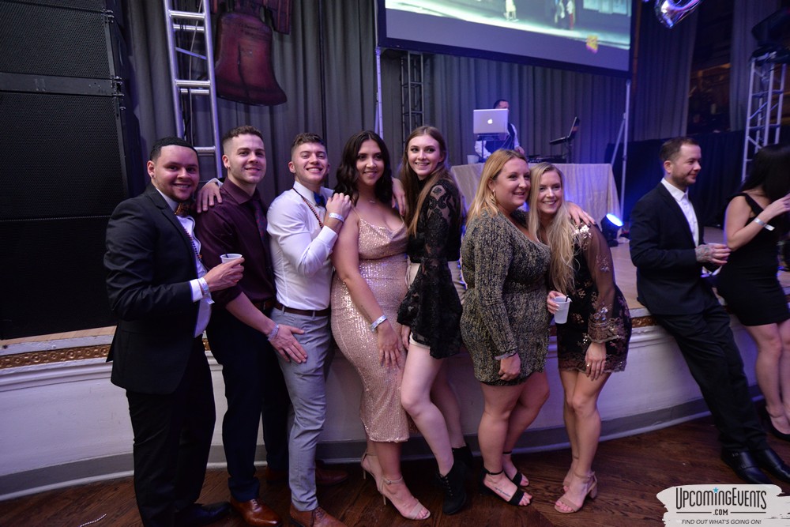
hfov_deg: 84.0
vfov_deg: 61.9
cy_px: 264
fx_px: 439
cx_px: 395
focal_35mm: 20
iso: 2000
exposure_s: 1/60
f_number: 4
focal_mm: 20
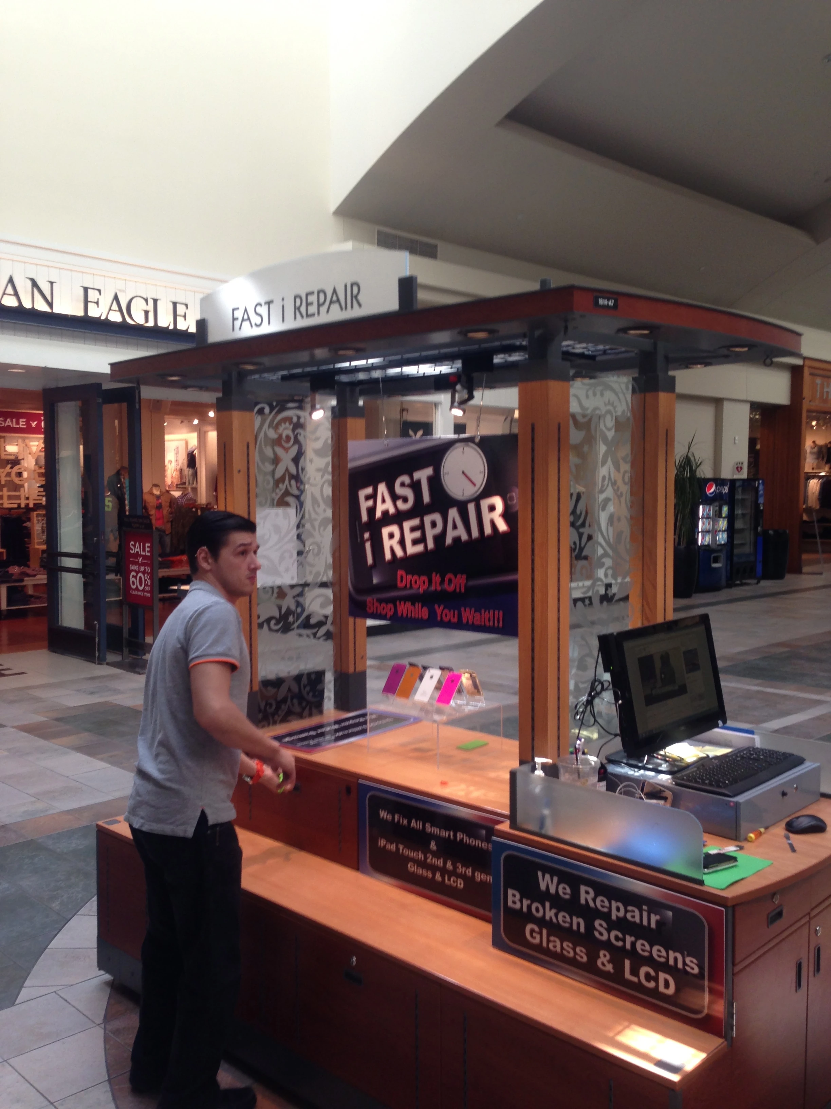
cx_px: 416
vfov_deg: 55.4
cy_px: 554
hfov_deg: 42.9
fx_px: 1056
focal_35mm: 33
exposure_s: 1/40
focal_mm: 4.13
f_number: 2.4
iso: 50
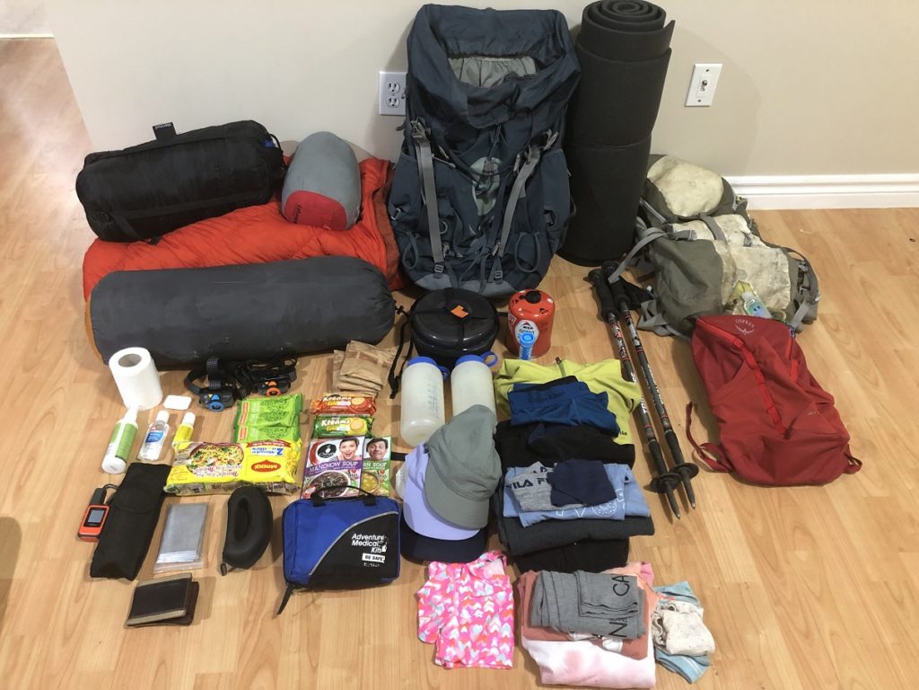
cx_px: 460
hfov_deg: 63.4
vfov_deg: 49.7
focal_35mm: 28
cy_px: 345
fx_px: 743
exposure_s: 1/6
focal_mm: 3.99
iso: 100
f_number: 1.8
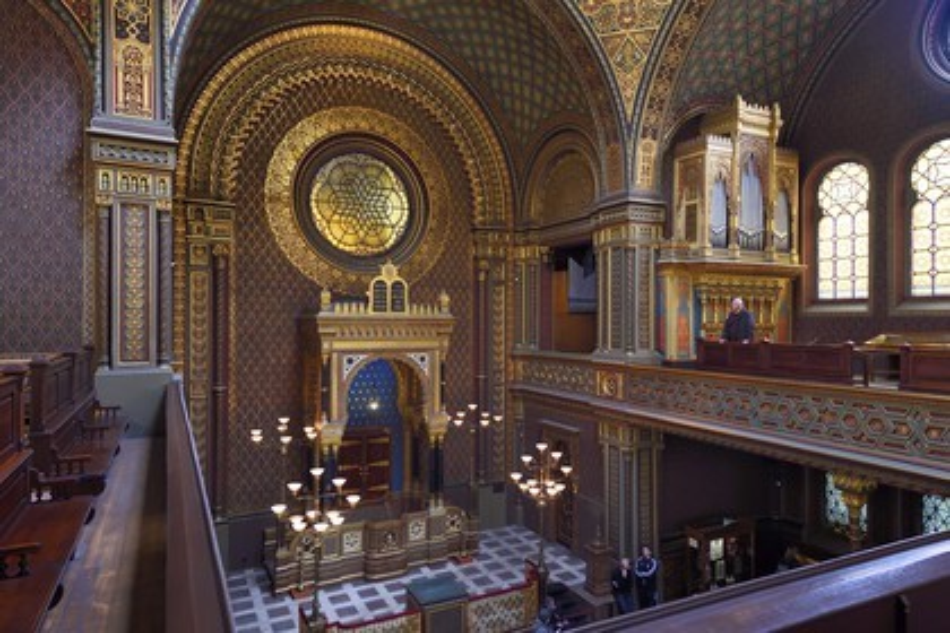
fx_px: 607
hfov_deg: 76.1
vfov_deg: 55.1
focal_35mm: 23
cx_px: 475
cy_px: 316
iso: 1600
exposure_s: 1/30
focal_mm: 23
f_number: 5.6
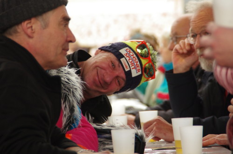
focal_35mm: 300
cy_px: 77
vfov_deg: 4.6
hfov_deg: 6.9
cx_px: 116
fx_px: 1937
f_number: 6.3
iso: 3200
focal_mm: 200
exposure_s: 1/250
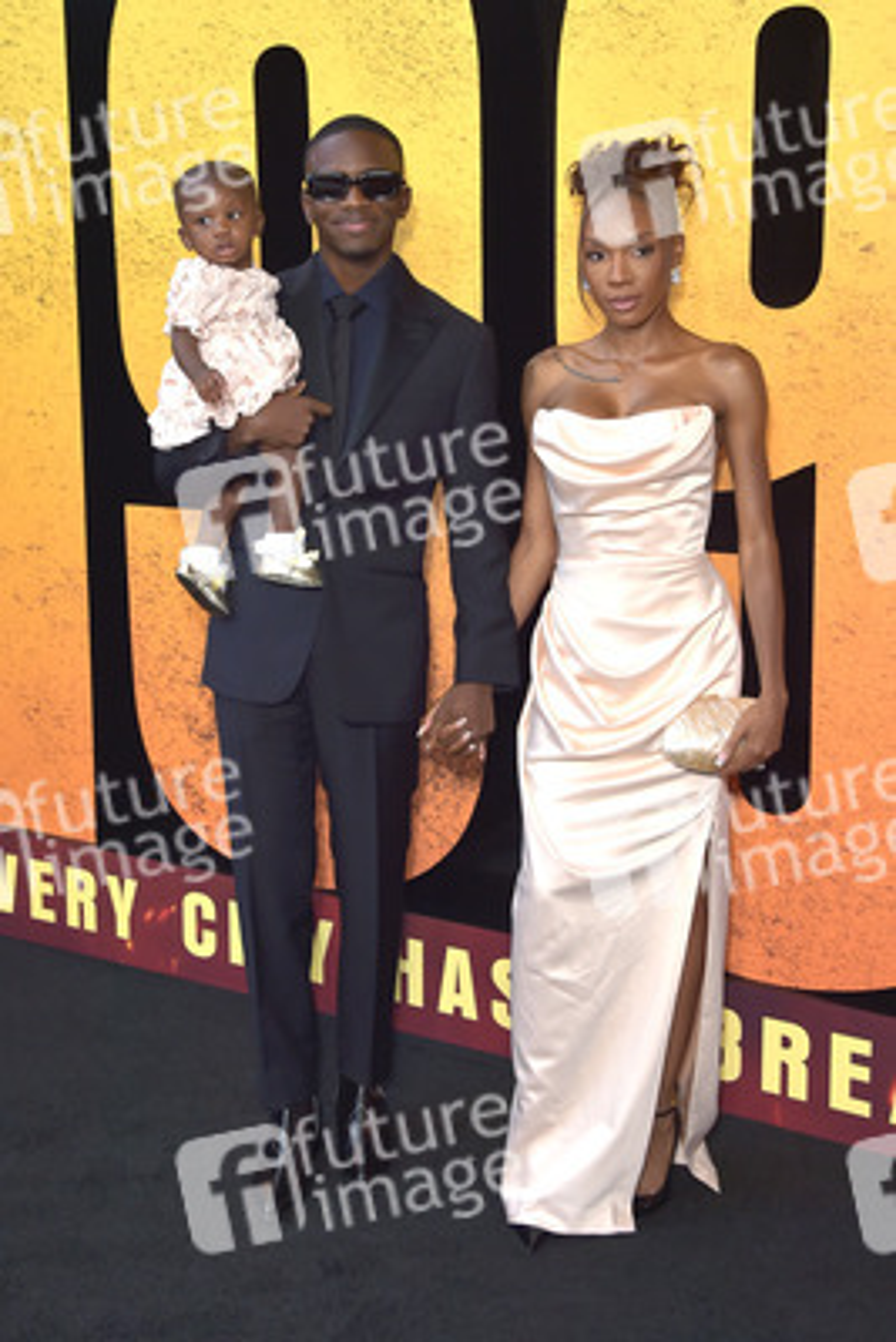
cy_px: 671
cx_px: 448
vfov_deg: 44.5
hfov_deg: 30.5
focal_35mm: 44
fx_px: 1641
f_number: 6.3
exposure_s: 1/250
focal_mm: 44
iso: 640
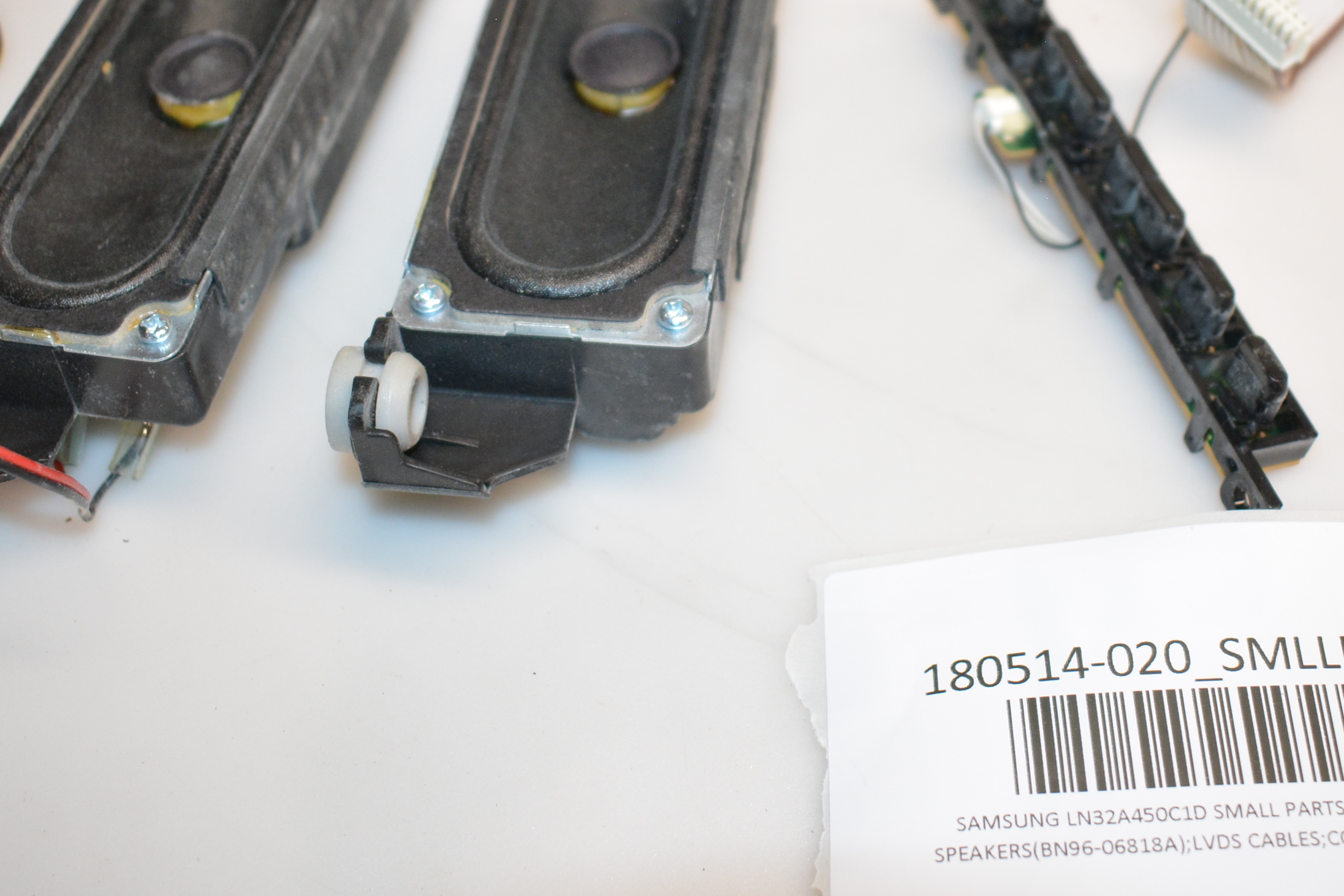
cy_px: 173
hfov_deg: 37.4
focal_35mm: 53
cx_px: 811
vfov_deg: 25.1
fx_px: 1979
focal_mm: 20
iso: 800
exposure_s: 1/200
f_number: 3.8
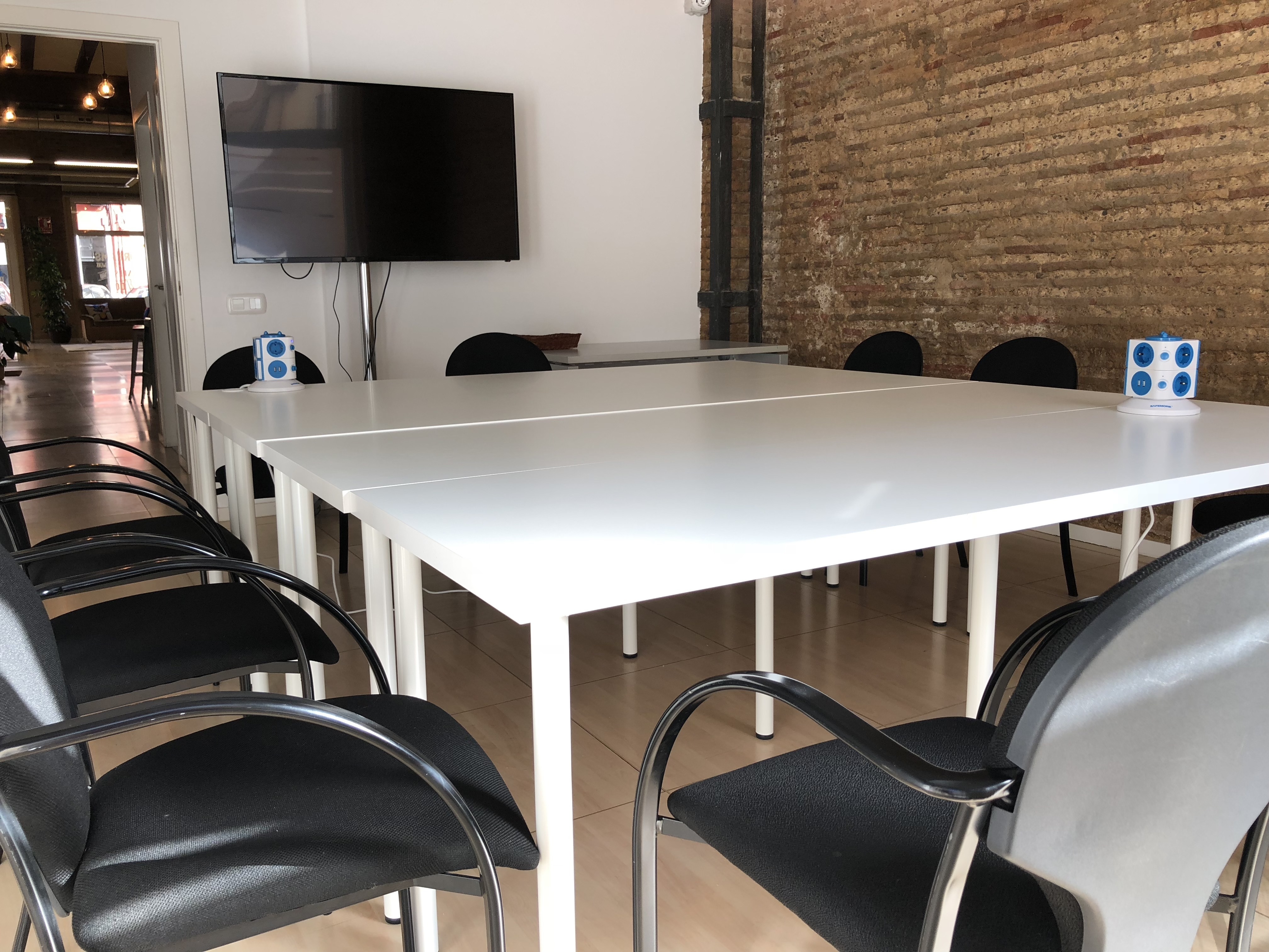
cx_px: 634
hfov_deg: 63.4
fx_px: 1026
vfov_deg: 49.7
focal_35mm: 28
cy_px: 476
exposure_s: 1/100
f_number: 1.8
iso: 25
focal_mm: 3.99
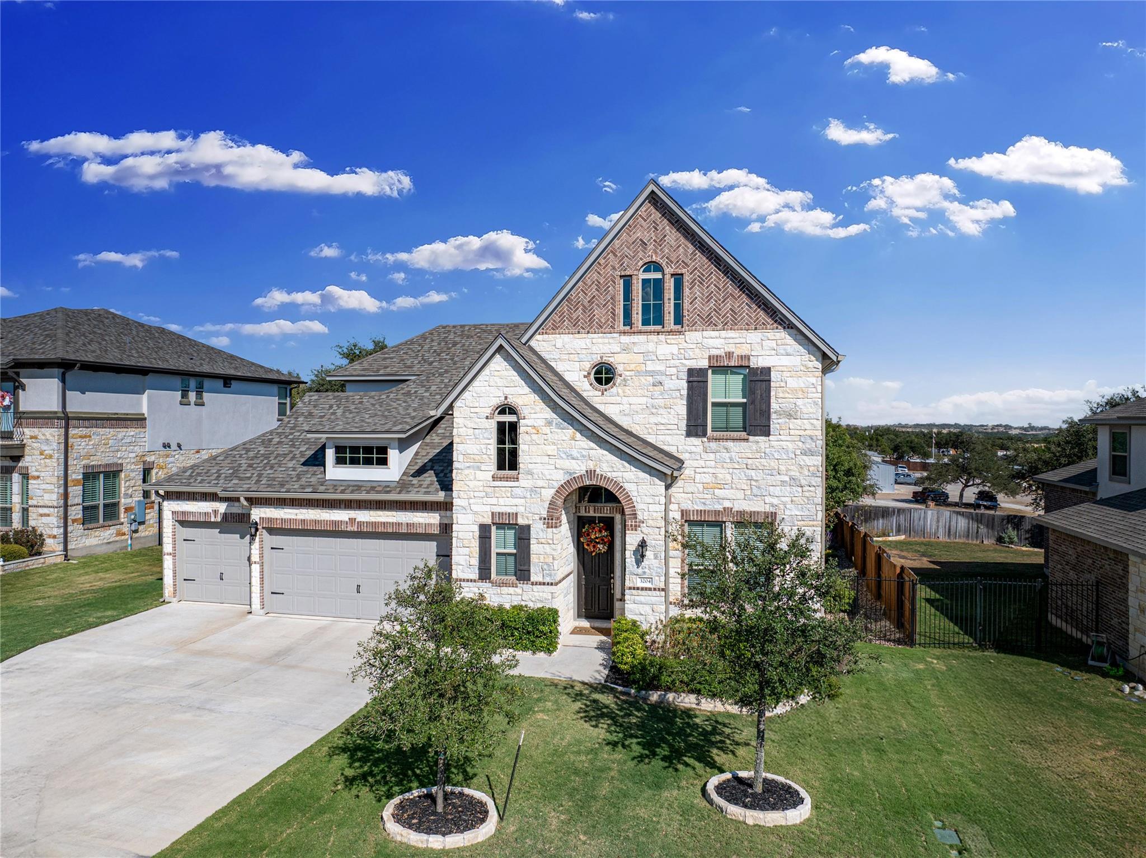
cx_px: 573
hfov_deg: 71.6
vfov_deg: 56.8
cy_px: 429
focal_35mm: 24
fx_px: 794
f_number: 2.8
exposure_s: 1/4000
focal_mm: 12.29
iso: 100
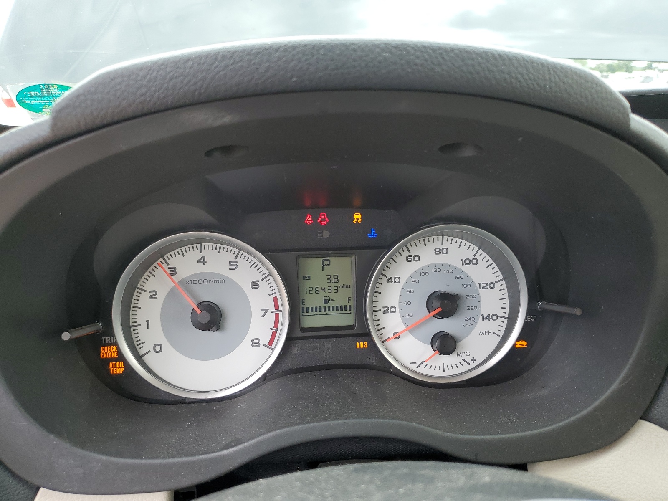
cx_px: 334
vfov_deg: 53.1
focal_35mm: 26
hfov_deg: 67.3
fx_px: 502
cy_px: 250
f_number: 1.5
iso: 50
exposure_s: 1/175
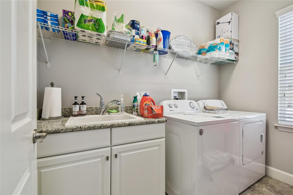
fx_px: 122
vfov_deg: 77.3
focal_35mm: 15
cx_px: 146
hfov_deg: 100.4
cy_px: 98
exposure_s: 1/5
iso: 100
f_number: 7.1
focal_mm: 10
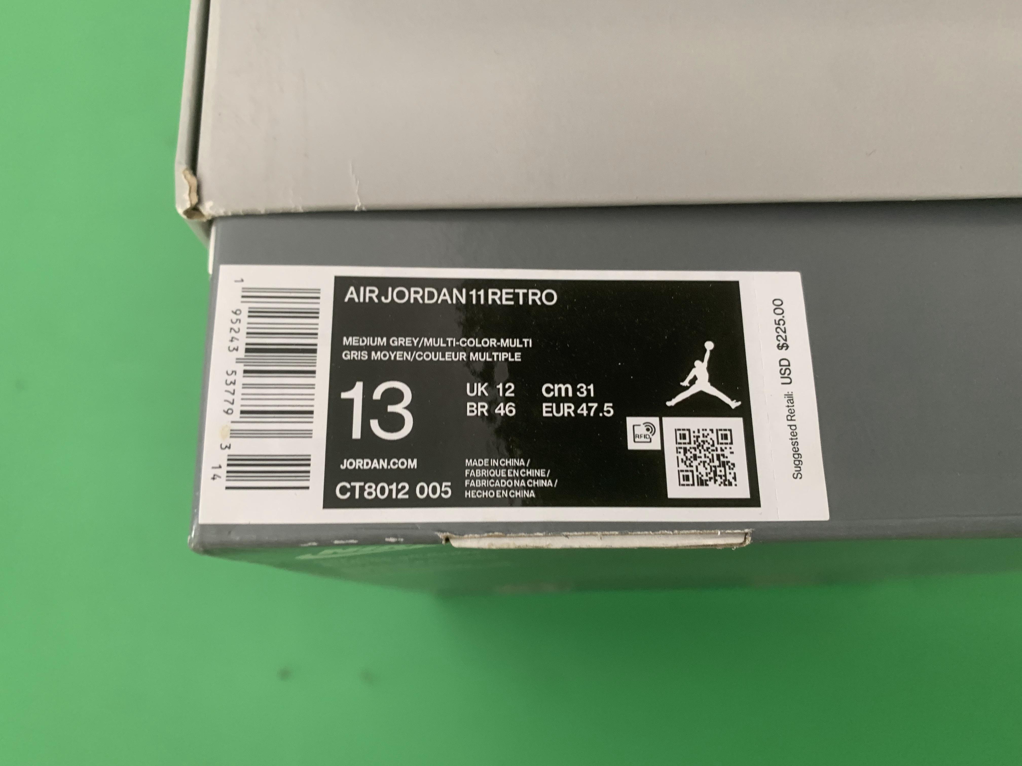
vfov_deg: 53.1
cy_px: 383
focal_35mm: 26
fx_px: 768
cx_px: 511
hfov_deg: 67.3
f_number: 1.8
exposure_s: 1/60
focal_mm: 4.25
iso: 160
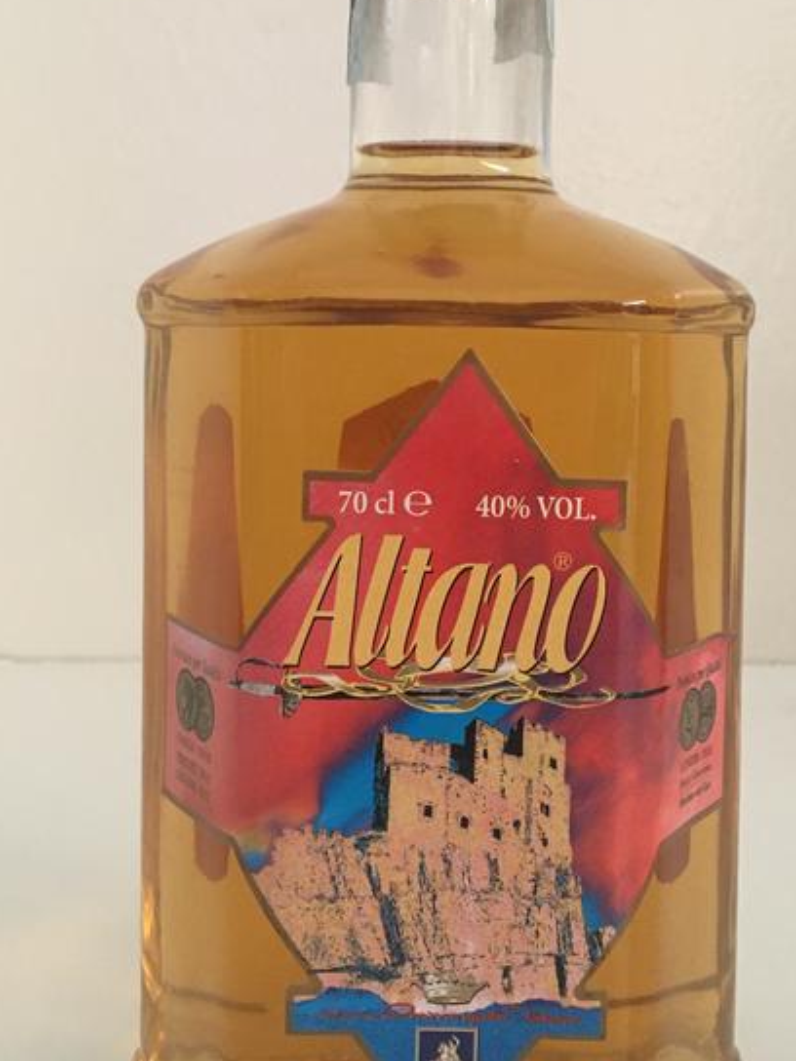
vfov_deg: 39.4
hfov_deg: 30.2
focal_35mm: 48
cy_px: 412
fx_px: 1472
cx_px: 491
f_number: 2.2
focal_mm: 4.15
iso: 200
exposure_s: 1/33
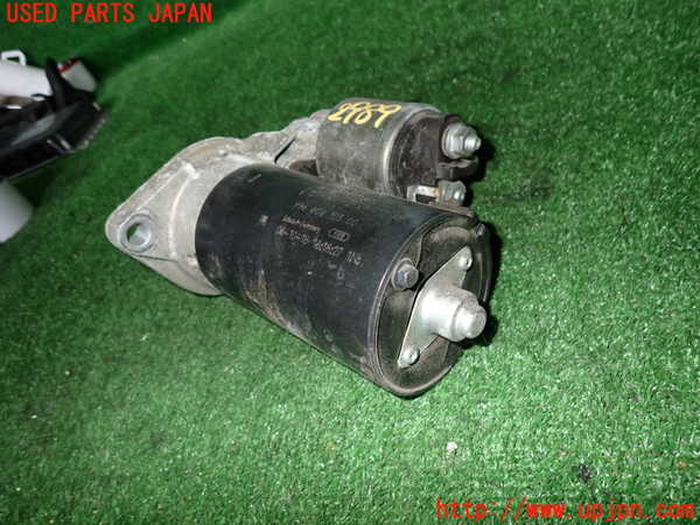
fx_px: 506
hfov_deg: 69.4
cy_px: 262
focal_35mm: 25
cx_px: 350
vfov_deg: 54.9
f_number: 5.6
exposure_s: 1/30
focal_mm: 4.5
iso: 320
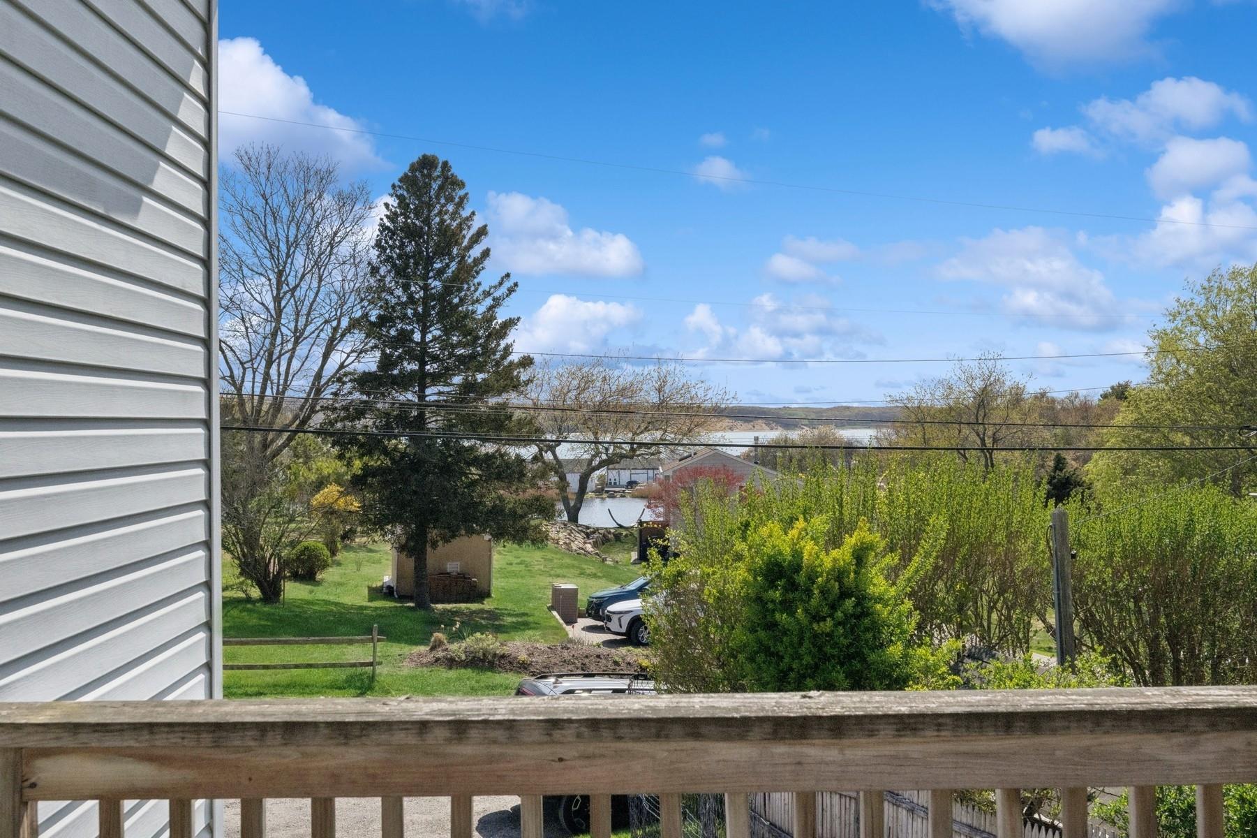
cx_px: 628
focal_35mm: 36
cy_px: 419
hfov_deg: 53.1
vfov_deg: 36.9
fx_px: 1257
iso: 400
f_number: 8
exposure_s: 1/4000
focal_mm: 24
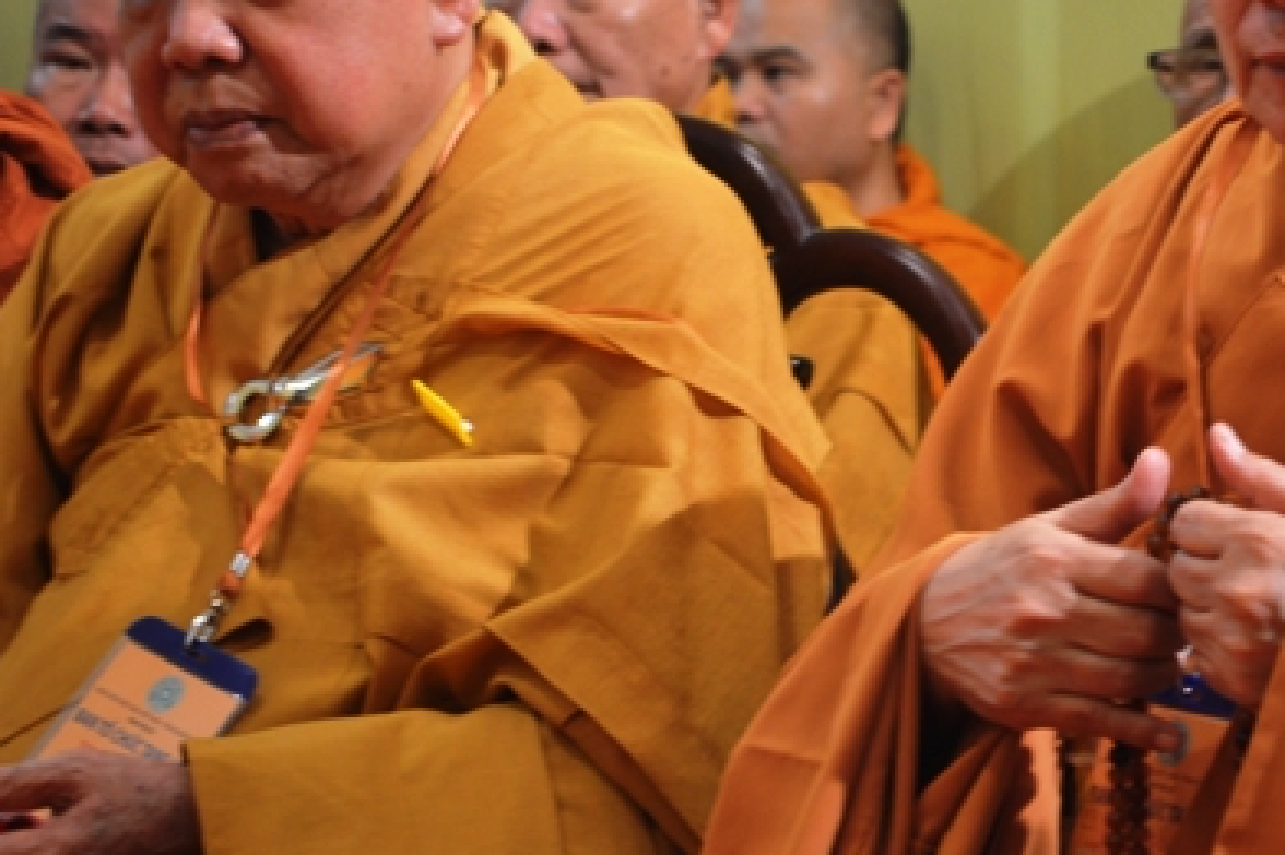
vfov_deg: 10.1
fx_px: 4810
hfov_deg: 15.2
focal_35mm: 135
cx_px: 931
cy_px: 239
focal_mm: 55
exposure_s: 1/25
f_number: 5.6
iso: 400
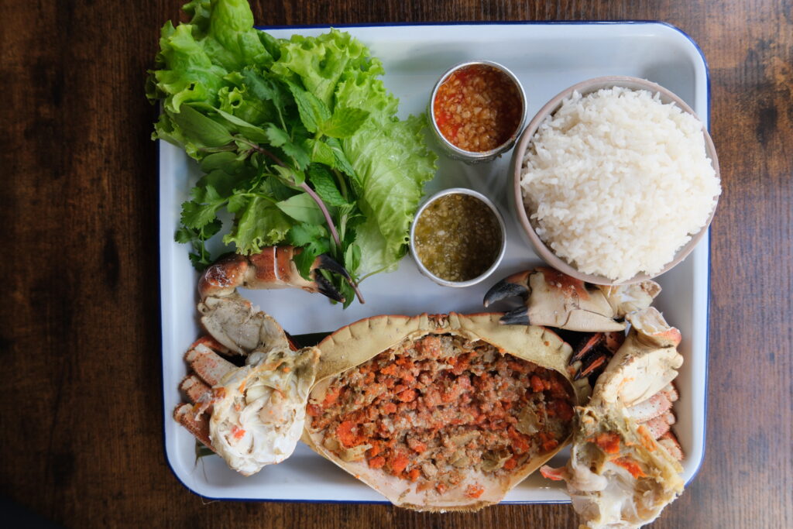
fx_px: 529
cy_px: 264
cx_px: 396
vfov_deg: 53.1
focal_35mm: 24
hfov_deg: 73.7
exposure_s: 1/100
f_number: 2.8
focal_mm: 16
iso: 400
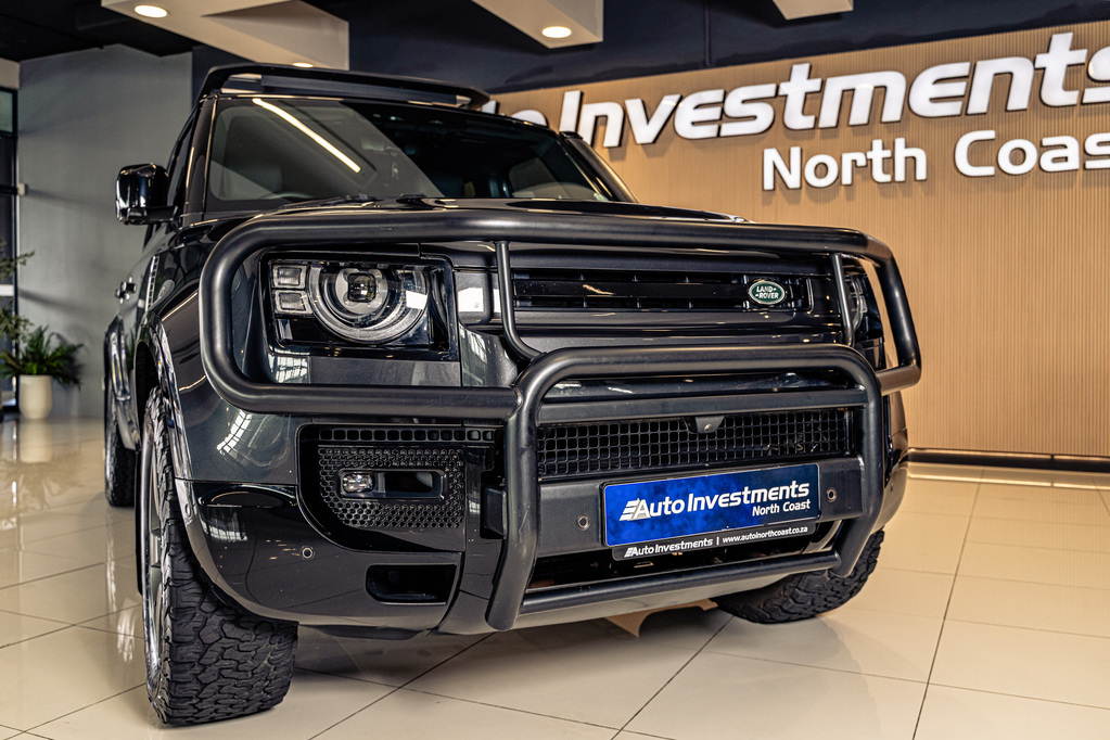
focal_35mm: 31
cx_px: 555
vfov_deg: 42.3
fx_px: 956
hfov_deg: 60.3
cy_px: 370
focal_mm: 31
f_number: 4.5
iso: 640
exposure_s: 1/200
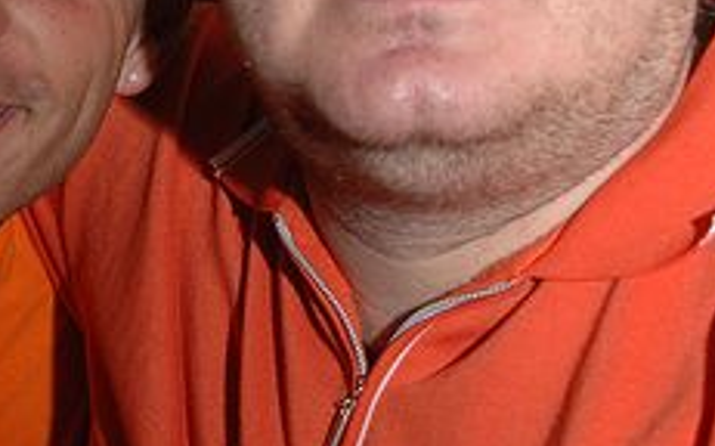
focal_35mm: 127
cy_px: 232
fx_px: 2473
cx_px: 228
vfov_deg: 10.3
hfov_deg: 16.4
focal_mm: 30
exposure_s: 1/60
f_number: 4
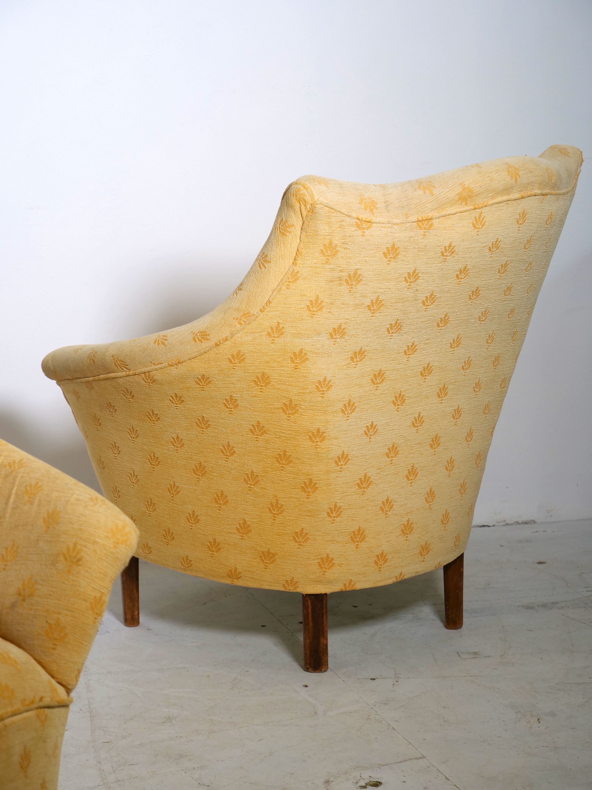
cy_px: 395
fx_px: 2007
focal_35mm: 88
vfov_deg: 22.3
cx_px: 296
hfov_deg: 16.8
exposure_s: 1/60
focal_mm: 44
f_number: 3.9
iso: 400
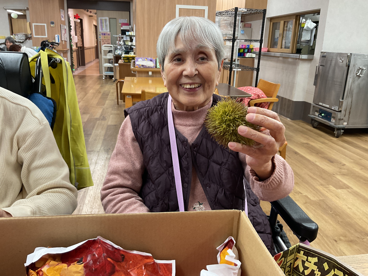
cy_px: 138
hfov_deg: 61.7
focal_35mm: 29
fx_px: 308
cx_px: 184
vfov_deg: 48.2
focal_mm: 3
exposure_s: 1/60
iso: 100
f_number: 1.8
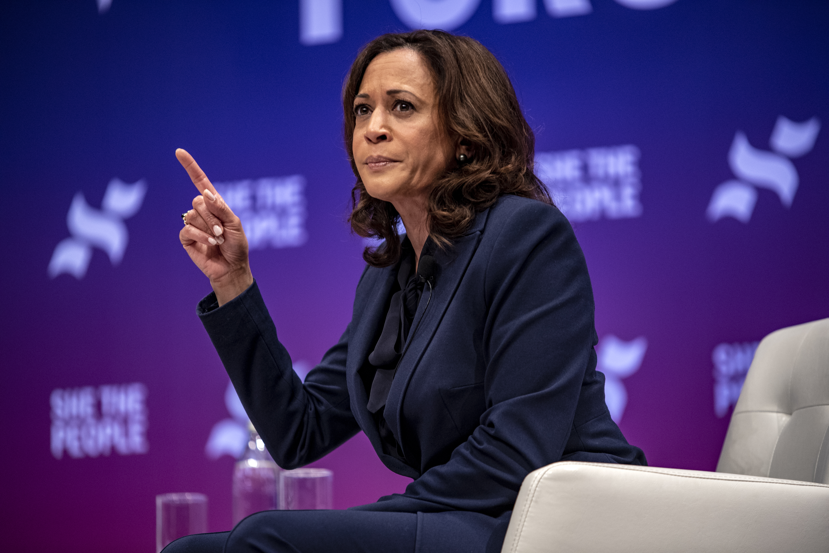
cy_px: 276
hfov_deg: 10.3
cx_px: 414
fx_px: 4607
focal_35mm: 200
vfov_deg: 6.9
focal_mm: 200
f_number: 2.8
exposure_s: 1/640
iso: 1600
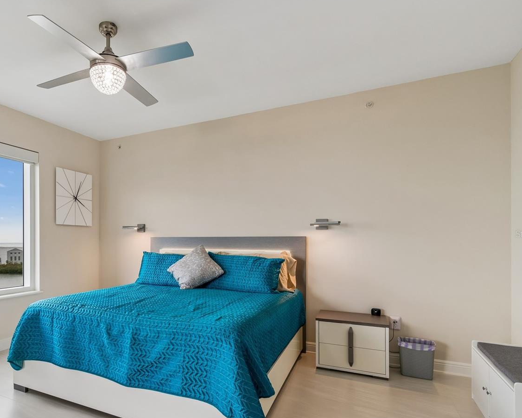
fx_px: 309
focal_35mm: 20
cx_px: 186
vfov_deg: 67.9
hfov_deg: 78.4
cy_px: 234
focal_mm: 10
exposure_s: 1/80
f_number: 7.1
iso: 100
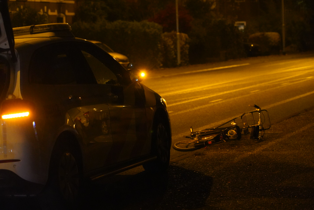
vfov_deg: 11.5
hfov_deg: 17.2
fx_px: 1039
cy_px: 104
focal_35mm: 119
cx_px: 148
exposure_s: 1/80
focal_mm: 105
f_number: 4
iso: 12800
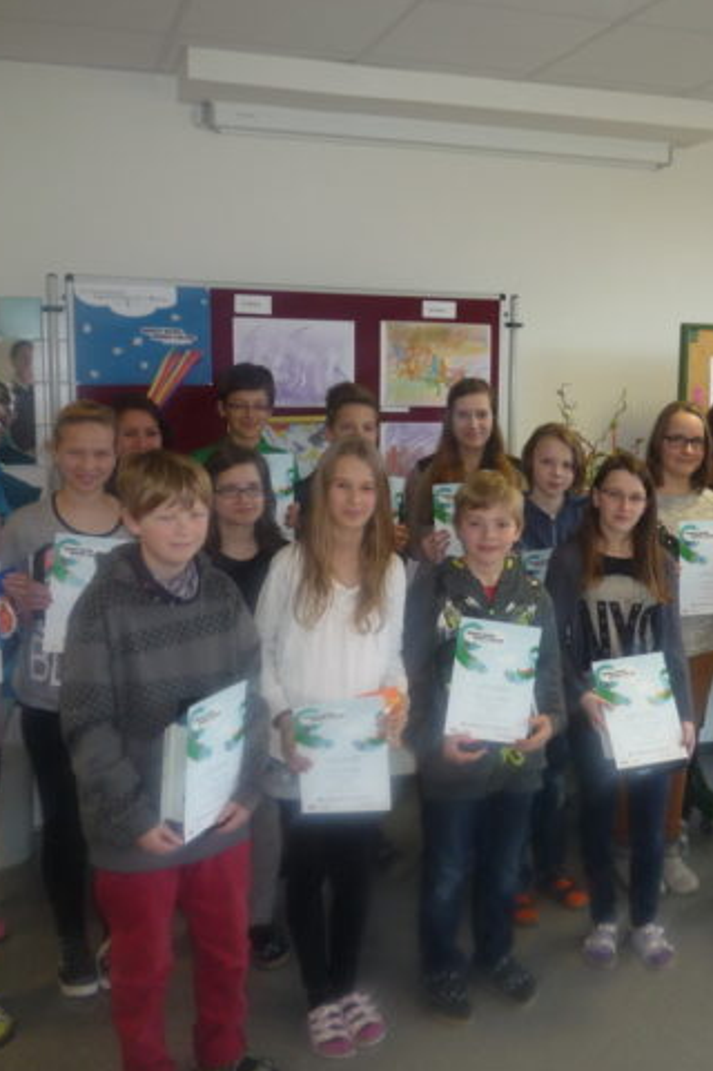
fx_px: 1130
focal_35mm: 38
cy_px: 534
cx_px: 443
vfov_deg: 50.7
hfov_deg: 34.8
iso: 125
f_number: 2.9
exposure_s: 1/30
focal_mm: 4.7
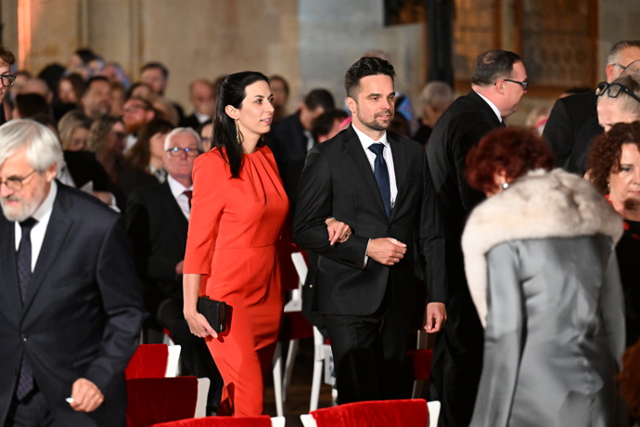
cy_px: 214
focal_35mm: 200
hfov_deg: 10.3
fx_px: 3555
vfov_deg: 6.9
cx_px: 320
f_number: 4
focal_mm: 200
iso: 8000
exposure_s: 1/250
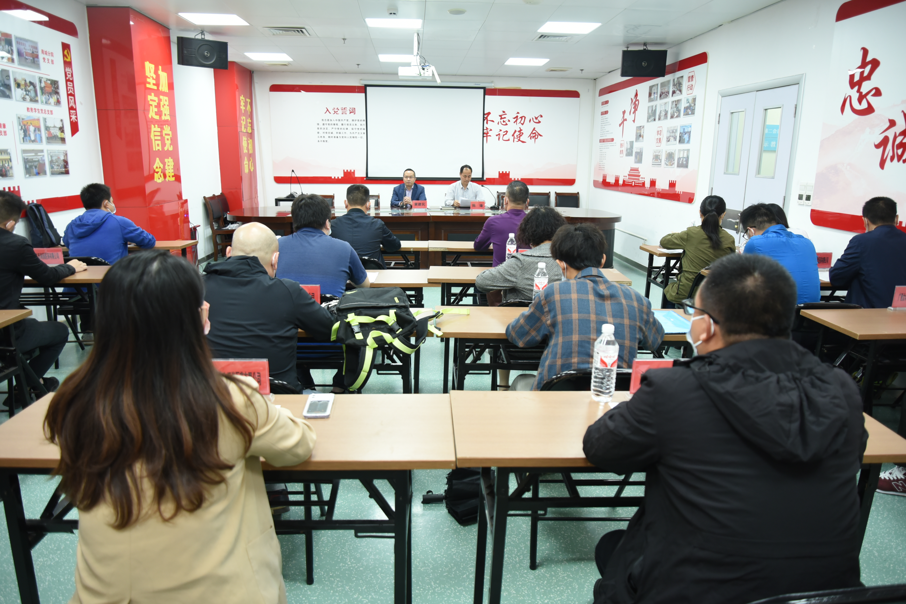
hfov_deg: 73.7
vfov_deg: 53.1
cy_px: 302
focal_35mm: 24
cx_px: 453
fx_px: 604
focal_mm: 24
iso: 1000
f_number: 3.5
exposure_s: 1/50
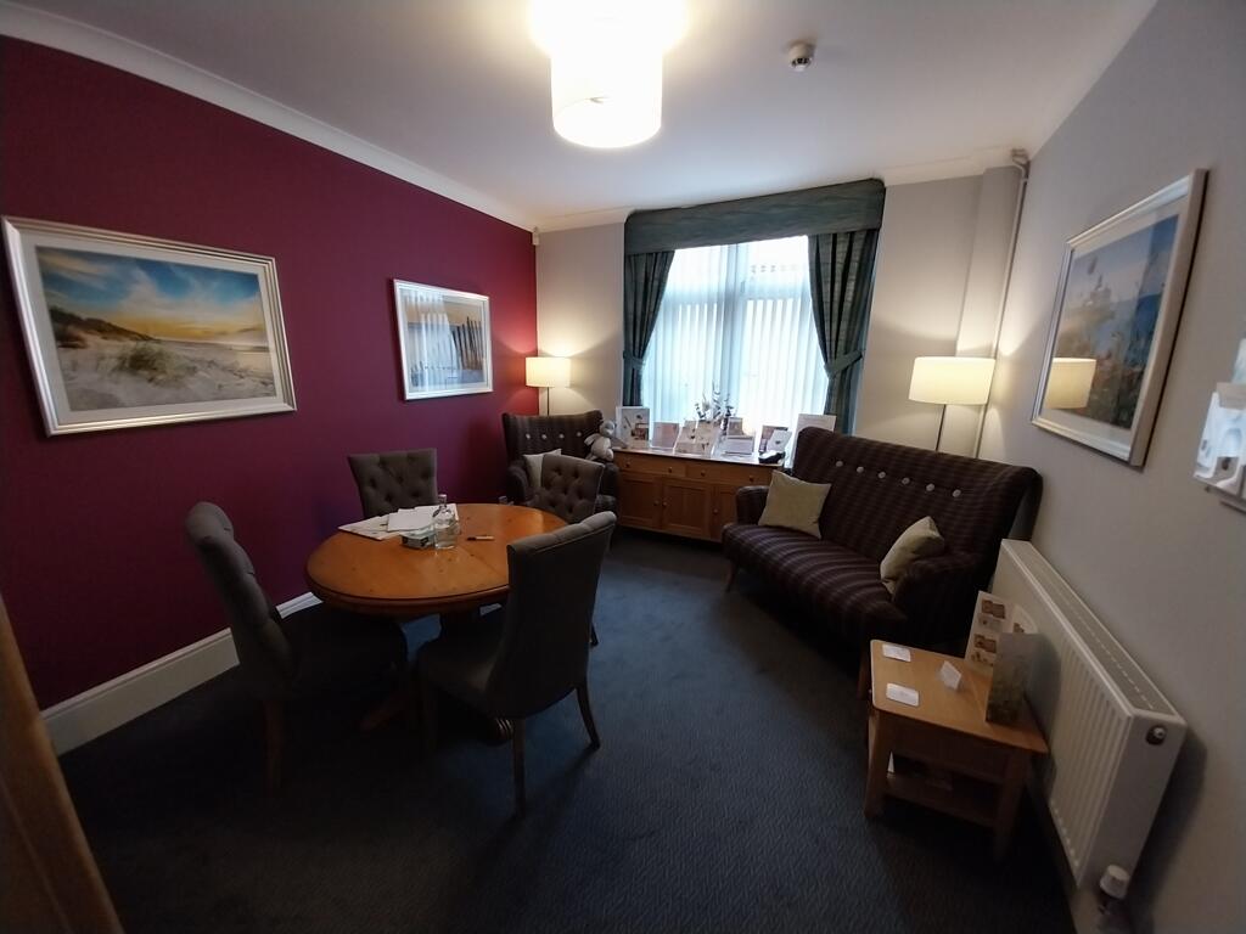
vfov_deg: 89.9
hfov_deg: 106.2
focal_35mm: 13
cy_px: 467
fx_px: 468
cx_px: 623
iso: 160
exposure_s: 1/33.4
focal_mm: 1.13
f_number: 2.2
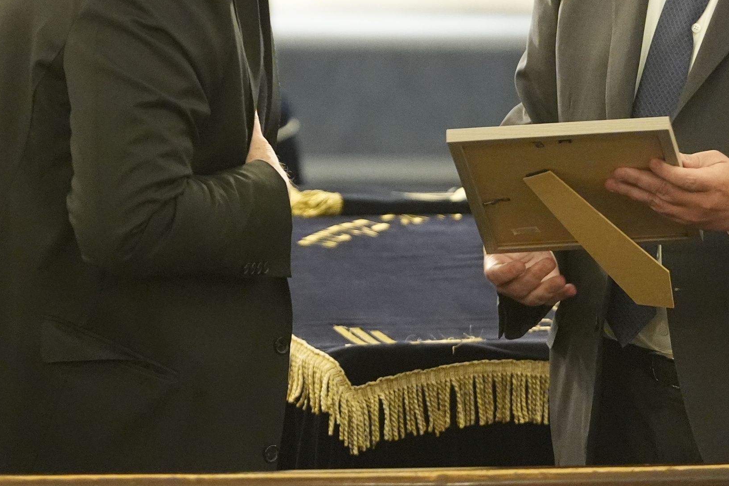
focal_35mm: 489
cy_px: -80
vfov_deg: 2.8
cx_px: 275
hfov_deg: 4.2
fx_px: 9902
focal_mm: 200
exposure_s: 1/160
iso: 6400
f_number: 2.8
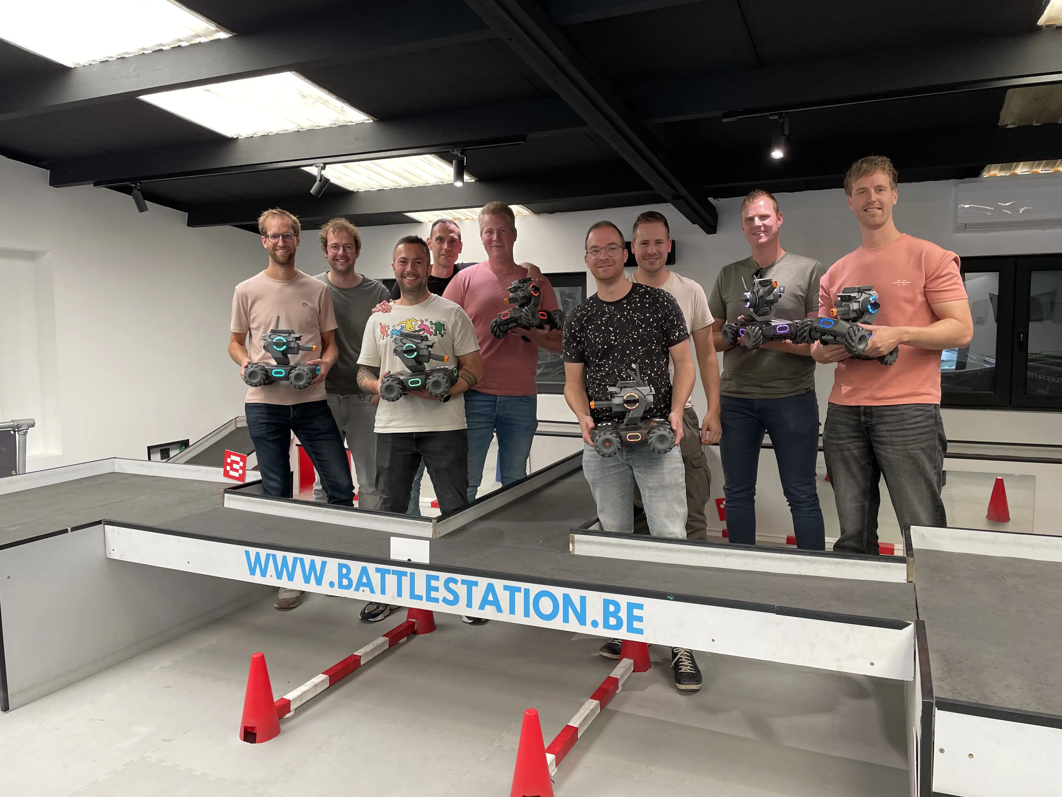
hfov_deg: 67.3
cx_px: 531
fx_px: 798
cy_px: 398
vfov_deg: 53.1
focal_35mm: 26
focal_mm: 4.2
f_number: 1.6
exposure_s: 1/121
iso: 125
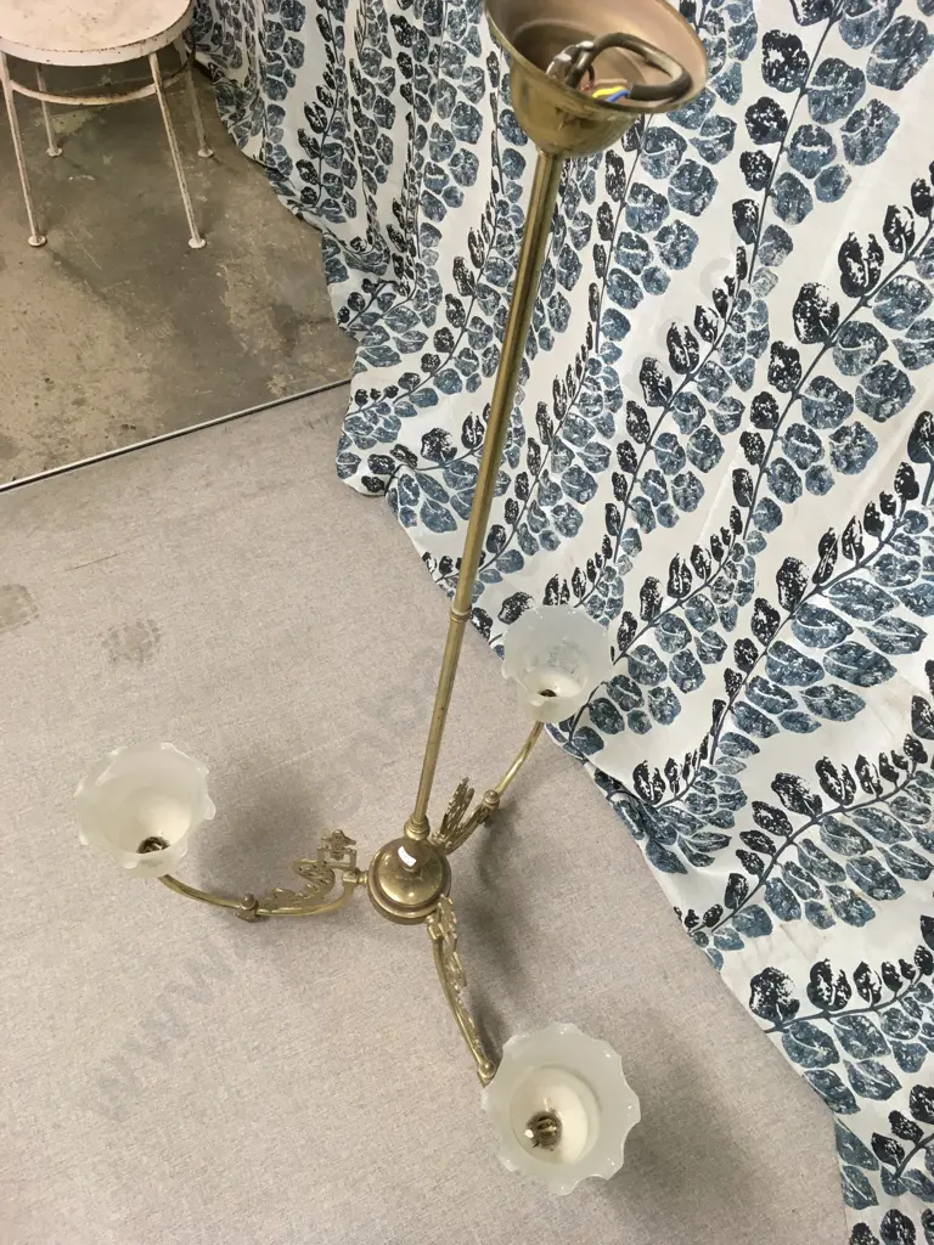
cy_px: 622
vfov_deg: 61.7
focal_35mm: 29
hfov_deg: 48.2
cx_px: 467
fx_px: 1043
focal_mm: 4.15
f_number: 2.2
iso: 100
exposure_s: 1/33
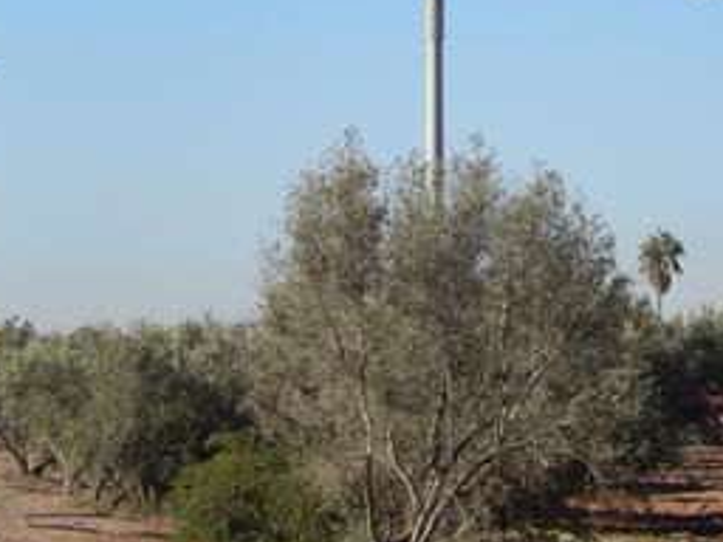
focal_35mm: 230
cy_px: 164
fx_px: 4804
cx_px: 525
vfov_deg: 6.5
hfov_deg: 8.6
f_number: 5.6
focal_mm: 26.4
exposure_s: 1/500
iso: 125
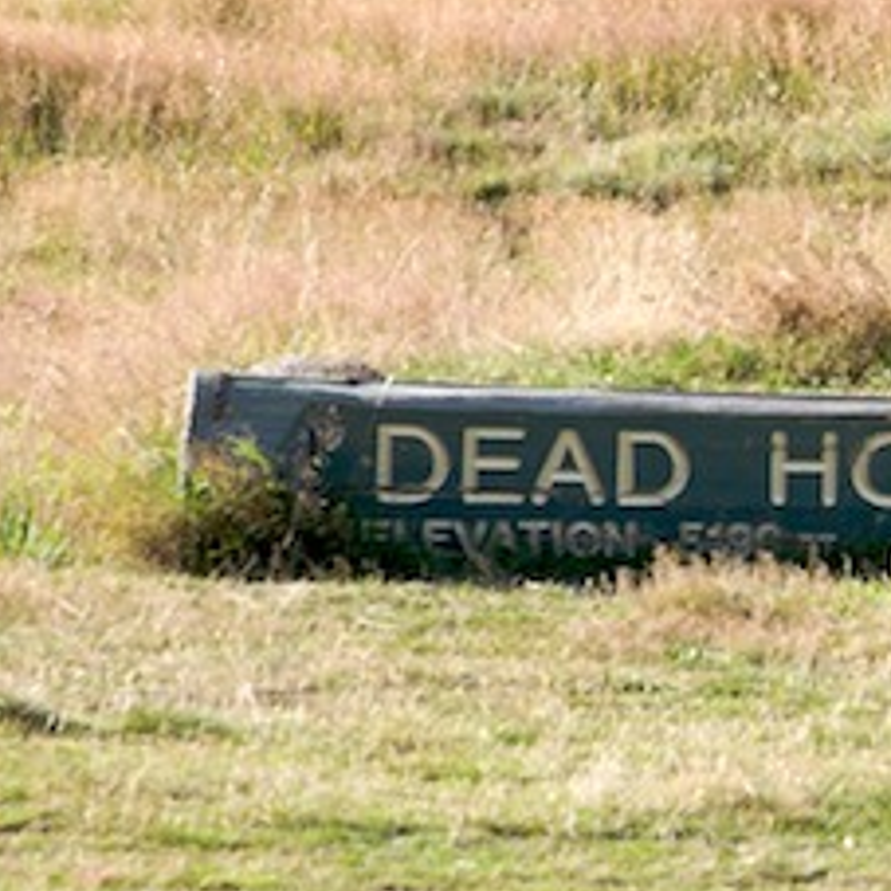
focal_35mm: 286
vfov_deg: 6.1
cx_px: 1040
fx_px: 8332
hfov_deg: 6.1
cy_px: 589
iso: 250
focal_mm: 85
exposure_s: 1/250
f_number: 8
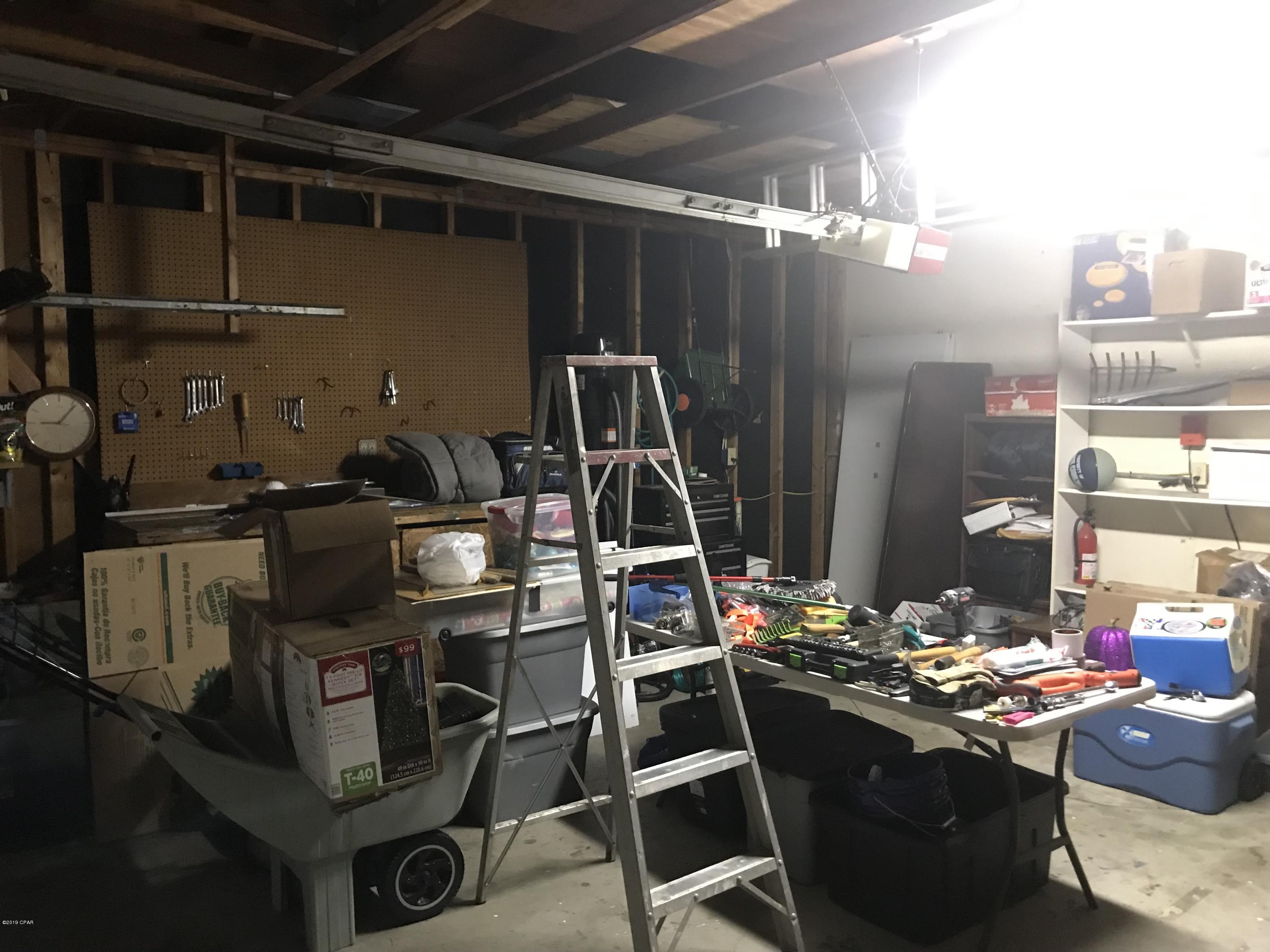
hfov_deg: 63.4
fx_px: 1027
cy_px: 476
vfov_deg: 49.7
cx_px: 635
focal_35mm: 28
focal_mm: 3.99
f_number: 1.8
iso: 100
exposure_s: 1/6
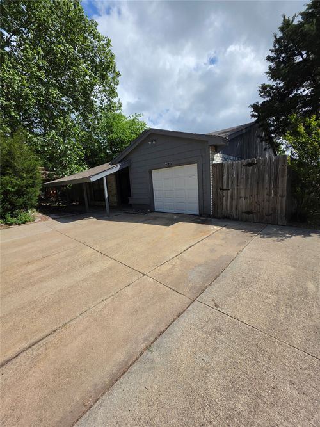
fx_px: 160
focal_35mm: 13
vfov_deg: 106.2
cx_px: 160
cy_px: 214
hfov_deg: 89.9
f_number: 1.9
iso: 32
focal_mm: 2.2
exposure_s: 1/2657
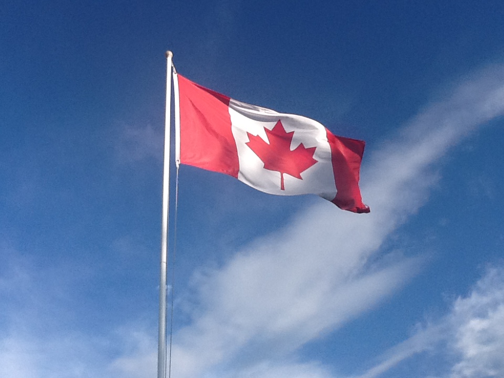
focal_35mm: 44
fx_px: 641
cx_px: 252
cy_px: 189
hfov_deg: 42.9
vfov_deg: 32.9
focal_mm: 2.03
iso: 40
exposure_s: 1/1337
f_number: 2.4
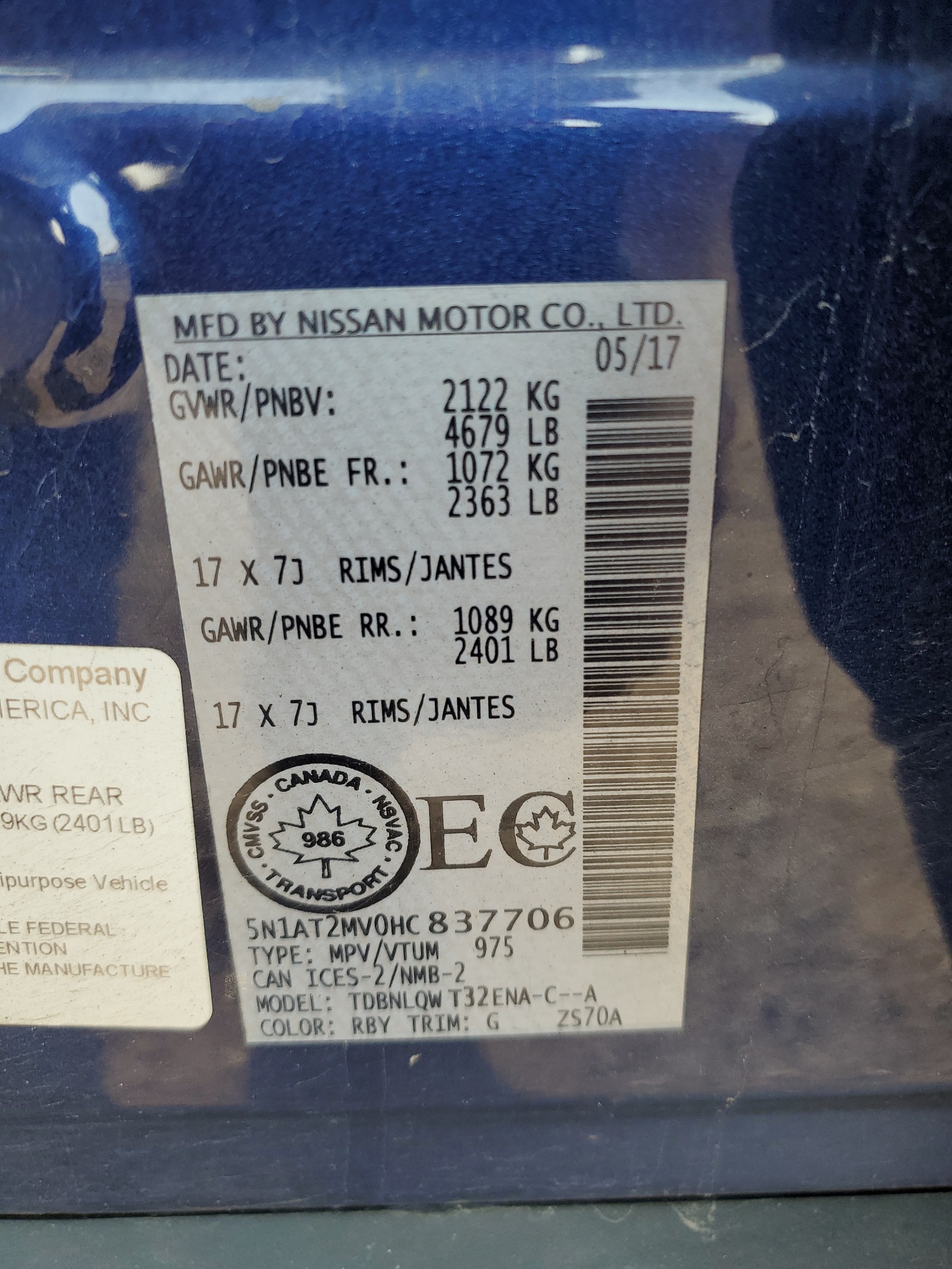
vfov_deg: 67.3
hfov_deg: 53.1
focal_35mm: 26
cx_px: 476
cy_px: 634
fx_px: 953
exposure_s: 1/345
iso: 50
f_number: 1.5
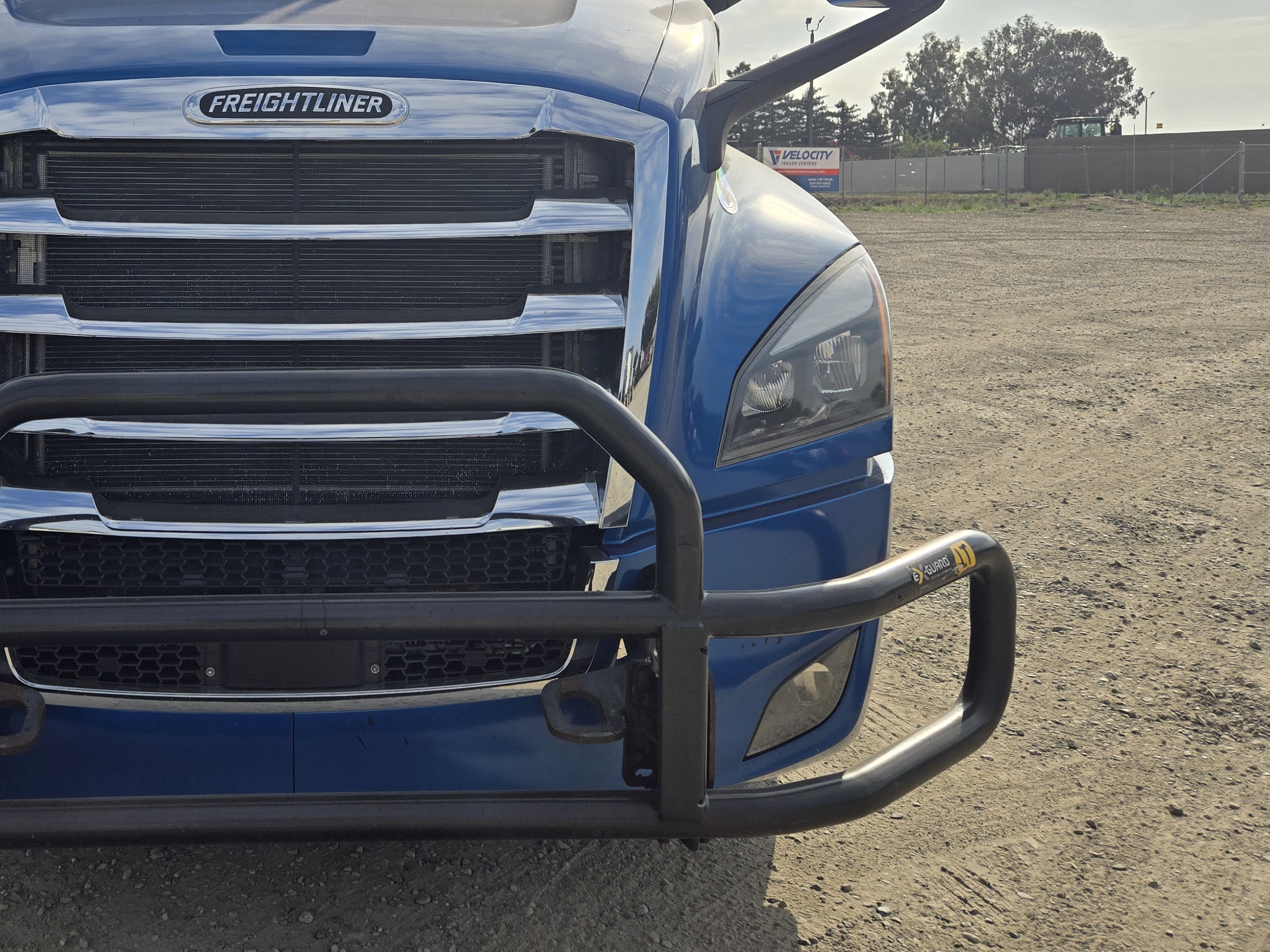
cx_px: 316
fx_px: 1321
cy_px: 258
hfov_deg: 49.3
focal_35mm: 36
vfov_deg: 38.8
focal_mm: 5.4
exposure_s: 1/5543
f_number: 1.8
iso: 25
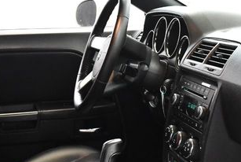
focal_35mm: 75
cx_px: 82
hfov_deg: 26.8
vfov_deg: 18.3
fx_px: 503
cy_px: 88
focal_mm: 18
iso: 3200
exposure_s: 1/100
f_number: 3.5
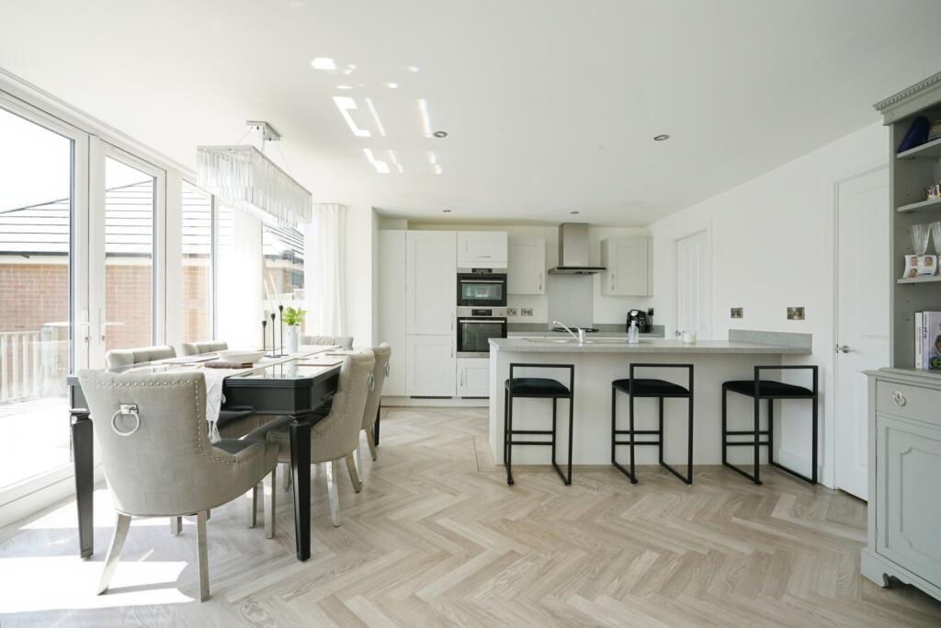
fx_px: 418
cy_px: 314
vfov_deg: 73.8
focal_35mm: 16
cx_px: 470
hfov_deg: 96.7
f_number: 13
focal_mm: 16
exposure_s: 1/250
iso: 2000
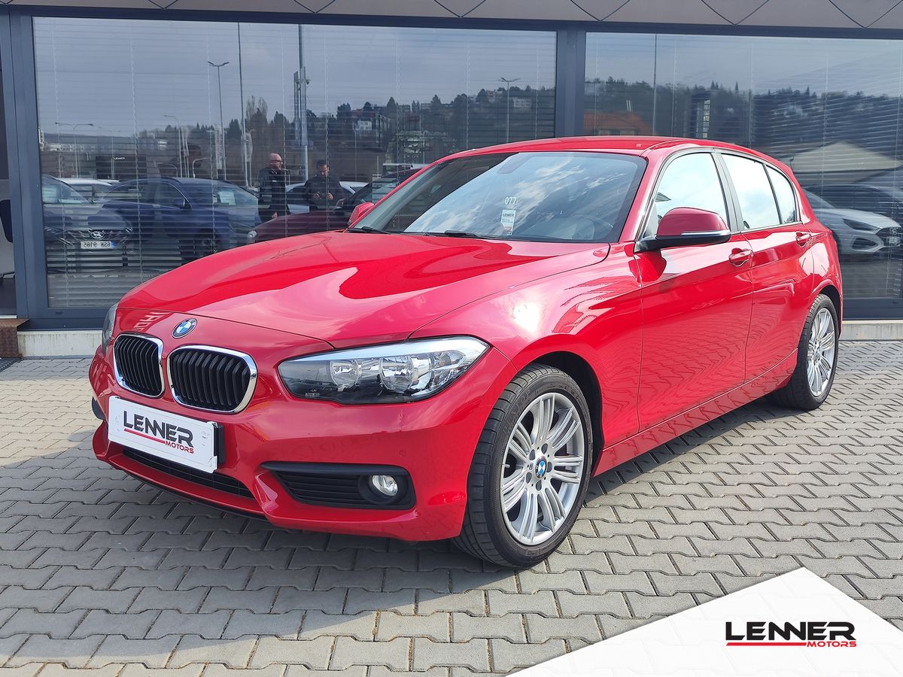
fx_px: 600
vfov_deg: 58.9
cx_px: 452
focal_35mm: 23
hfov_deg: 73.9
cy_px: 338
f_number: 1.69
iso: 50
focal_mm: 7.01
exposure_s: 1/469
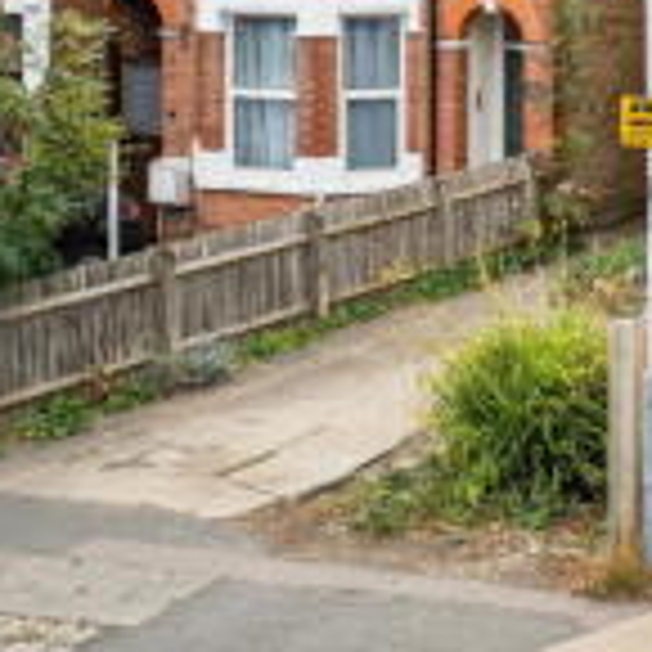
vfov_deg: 18.3
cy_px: -38
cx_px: 886
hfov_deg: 17.5
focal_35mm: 92
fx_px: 1960
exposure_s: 1/250
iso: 320
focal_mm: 33
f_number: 5.6
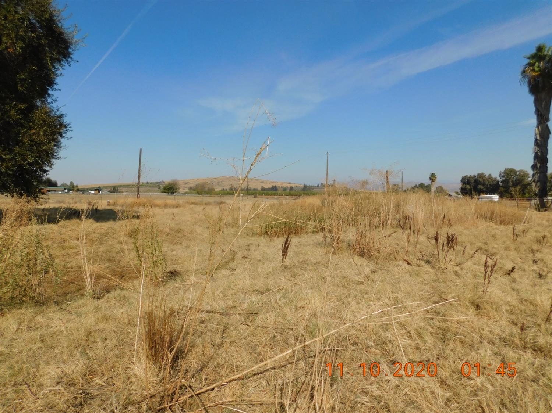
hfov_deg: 73.9
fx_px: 367
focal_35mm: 23
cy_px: 206
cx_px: 276
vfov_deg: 58.9
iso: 125
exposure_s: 1/800
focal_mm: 4
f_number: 6
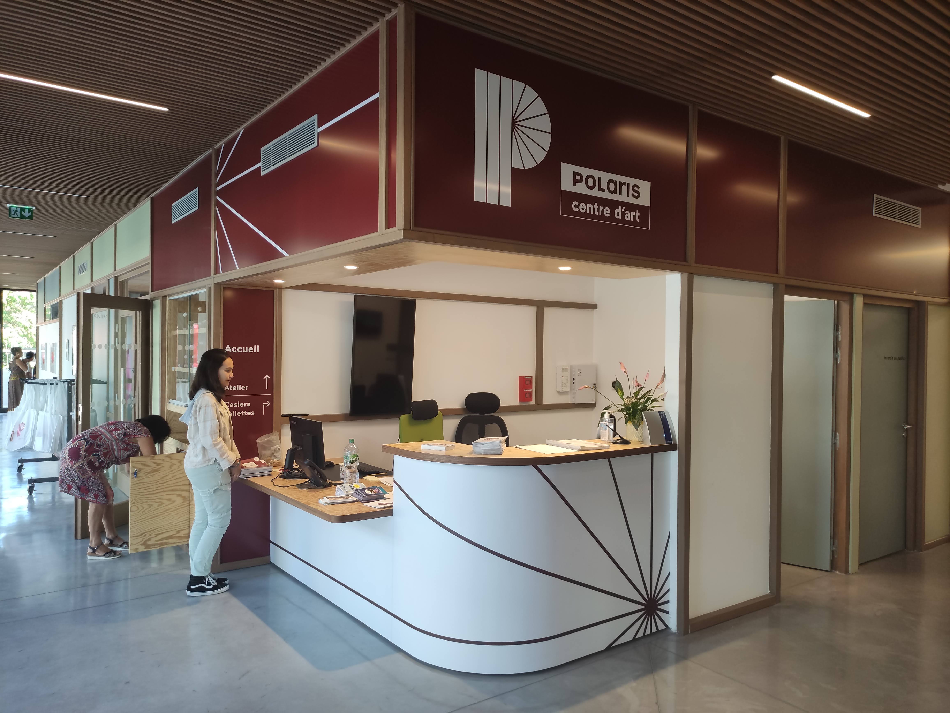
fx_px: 686
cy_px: 356
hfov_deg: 69.4
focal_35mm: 25
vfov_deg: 54.9
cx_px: 475
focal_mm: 5.43
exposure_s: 1/100
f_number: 1.89
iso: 164
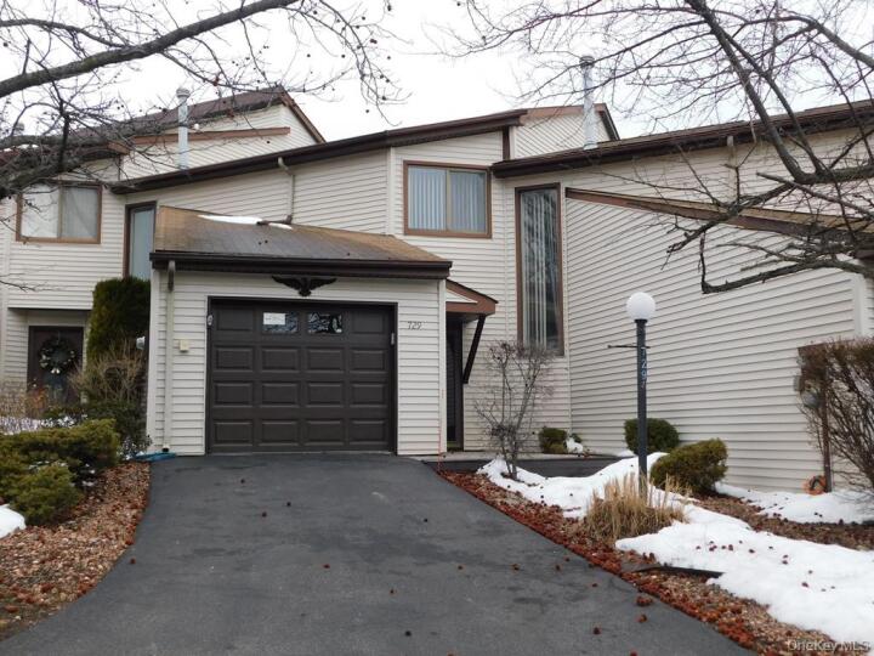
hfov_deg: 51.4
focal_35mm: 36
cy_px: 328
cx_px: 437
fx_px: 909
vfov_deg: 39.7
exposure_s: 1/640
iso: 125
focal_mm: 6.3
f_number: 3.5
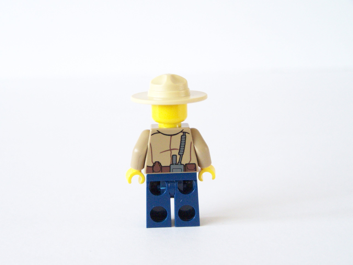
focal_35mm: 67
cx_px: 176
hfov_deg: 29.0
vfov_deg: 21.9
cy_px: 132
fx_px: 683
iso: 400
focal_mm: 11.1
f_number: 3.2
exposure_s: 1/10
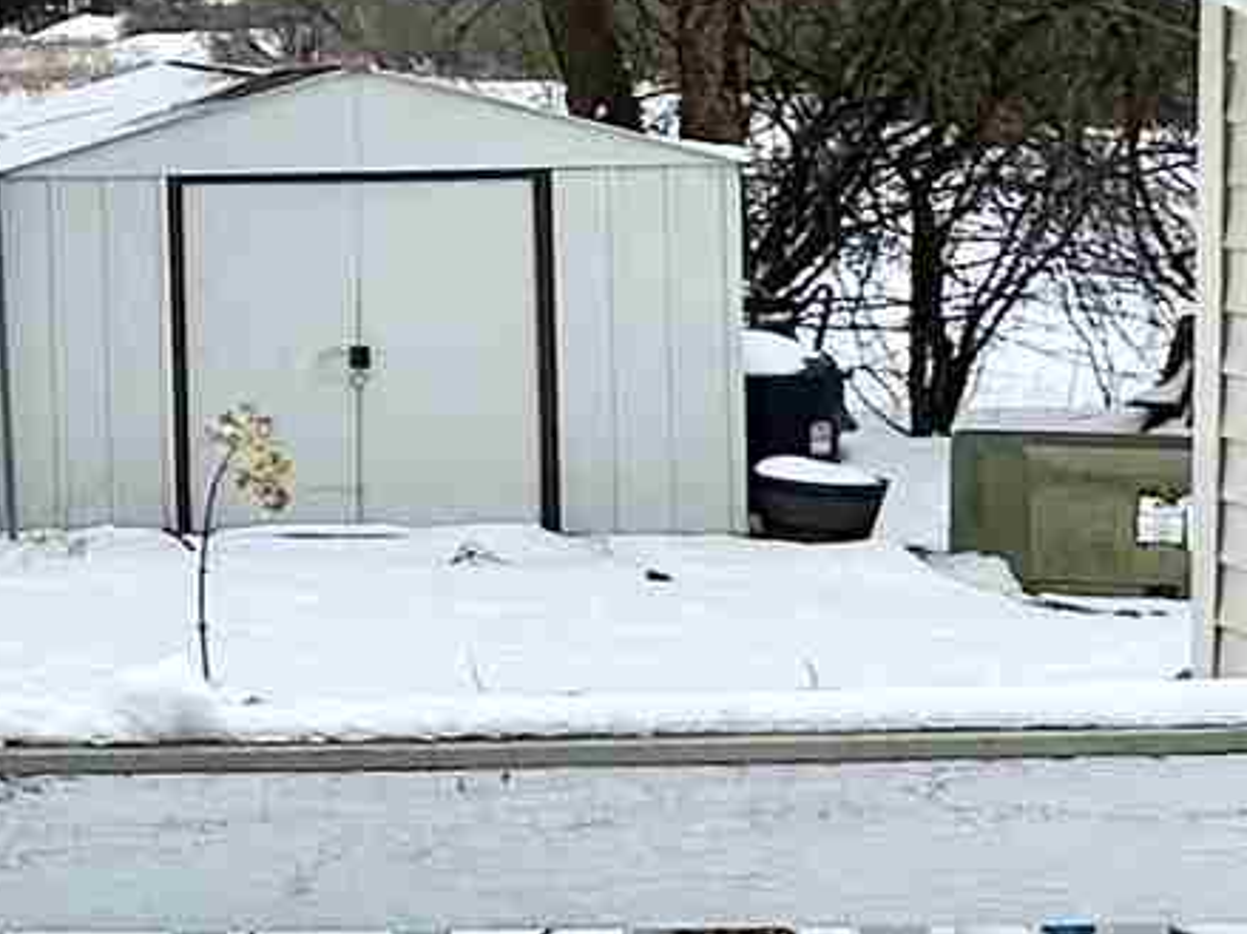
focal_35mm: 98
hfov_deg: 15.9
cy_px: 142
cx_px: -1204
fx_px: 3529
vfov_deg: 15.0
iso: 50
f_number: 2.2
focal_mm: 2.22
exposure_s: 1/1052
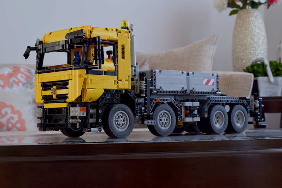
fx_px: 564
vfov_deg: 18.9
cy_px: 94
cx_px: 141
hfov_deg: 28.1
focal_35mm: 72
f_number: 13
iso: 250
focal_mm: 48
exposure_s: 1/2
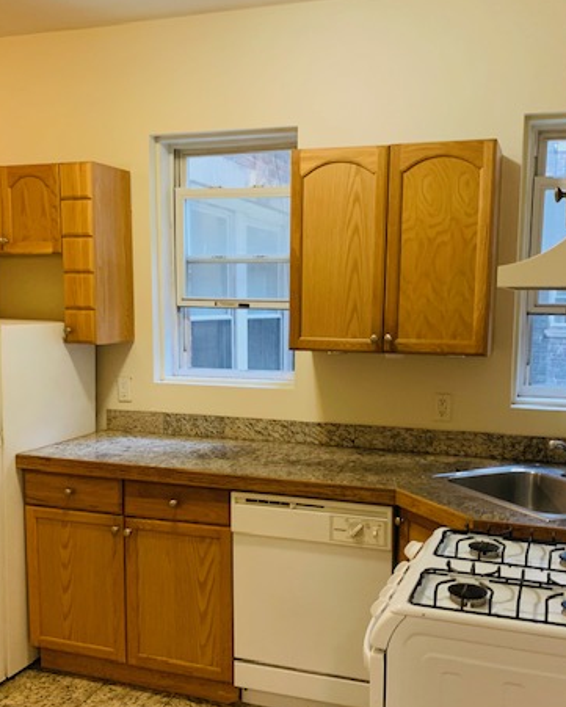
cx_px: 287
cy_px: 404
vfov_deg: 50.1
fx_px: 754
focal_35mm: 36
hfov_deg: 41.2
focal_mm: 4.25
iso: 250
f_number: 1.8
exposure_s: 1/40
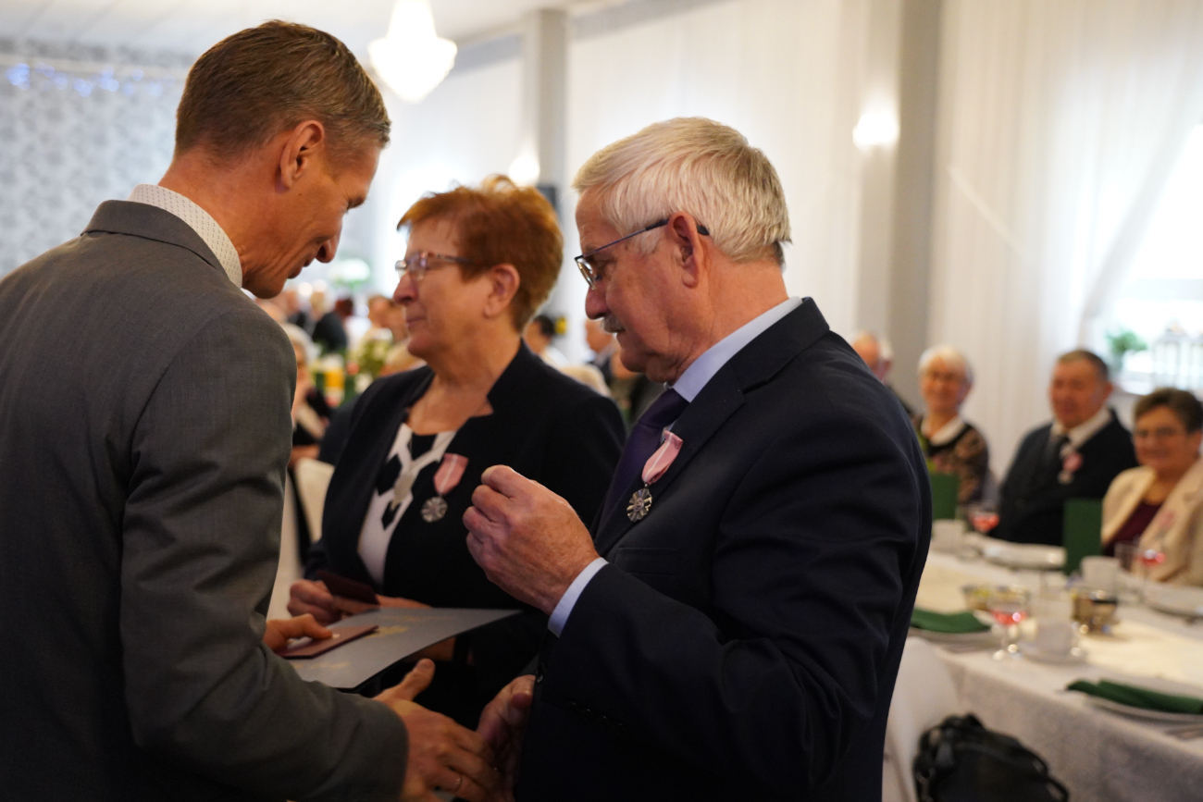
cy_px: 401
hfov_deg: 44.5
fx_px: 1470
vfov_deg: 30.5
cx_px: 602
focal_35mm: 44
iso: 8000
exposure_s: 1/160
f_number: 4
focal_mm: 44
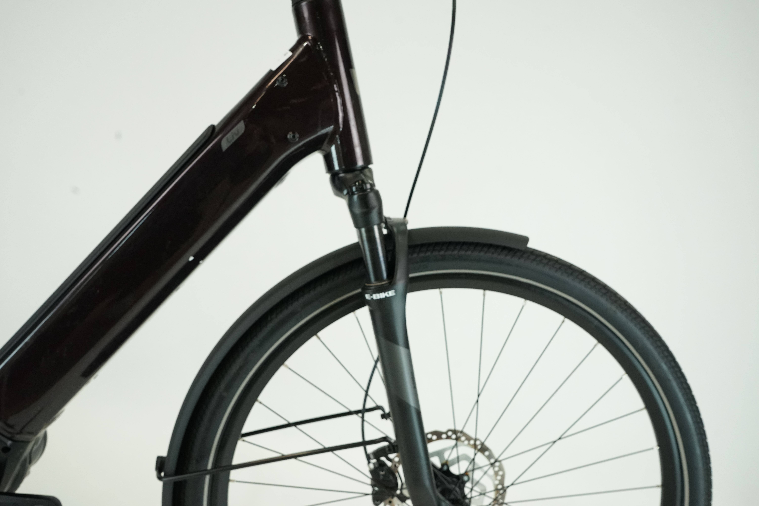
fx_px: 654
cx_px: 380
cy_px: 253
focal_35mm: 31
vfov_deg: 42.3
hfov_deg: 60.3
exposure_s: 1/200
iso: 2500
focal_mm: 31
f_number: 7.1
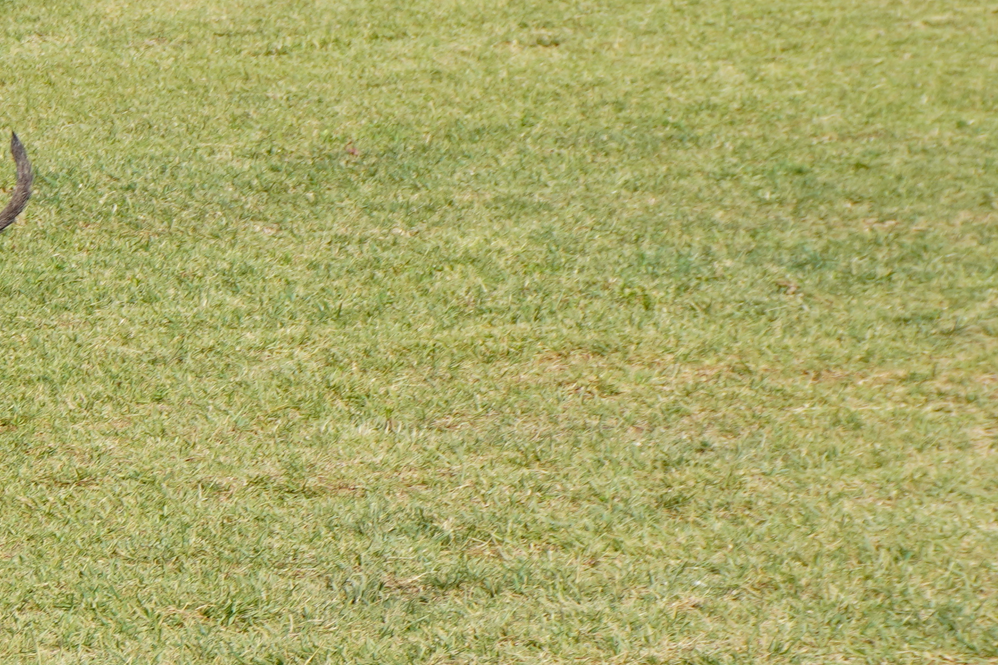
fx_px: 7067
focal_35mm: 255
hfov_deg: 7.9
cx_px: -634
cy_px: 45
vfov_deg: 5.4
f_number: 11
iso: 100
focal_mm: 50
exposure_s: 1/125
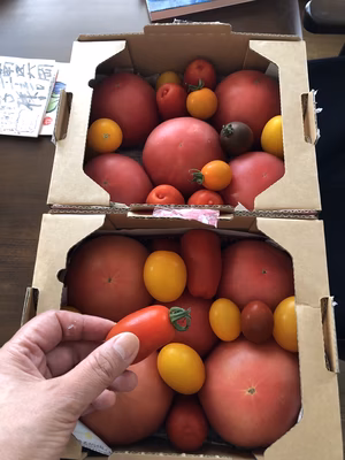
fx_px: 372
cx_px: 172
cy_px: 230
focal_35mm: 28
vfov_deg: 63.4
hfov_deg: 49.7
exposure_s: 1/15
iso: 100
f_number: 1.8
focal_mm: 3.99
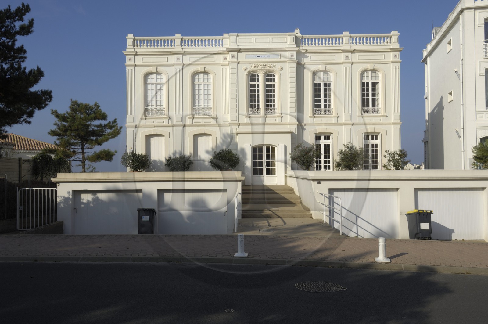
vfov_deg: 43.5
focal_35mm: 30
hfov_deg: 62.0
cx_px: 244
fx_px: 406
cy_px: 162
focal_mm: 20
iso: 100
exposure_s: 1/160
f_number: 13
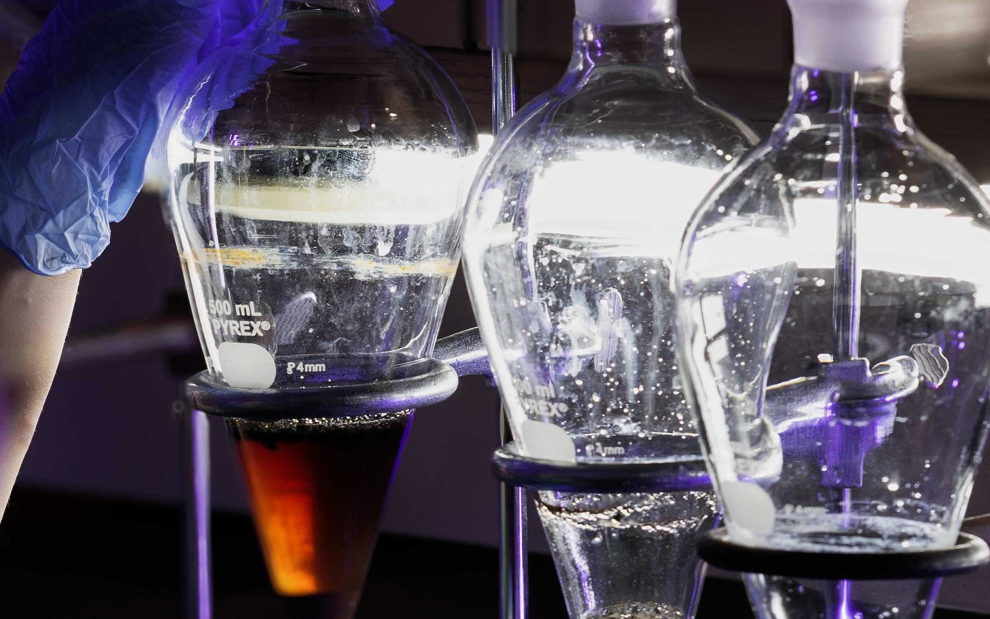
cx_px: -53
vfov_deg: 4.1
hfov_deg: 6.5
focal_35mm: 323
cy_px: 780
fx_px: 8715
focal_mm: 85
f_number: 5.6
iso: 2000
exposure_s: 1/160
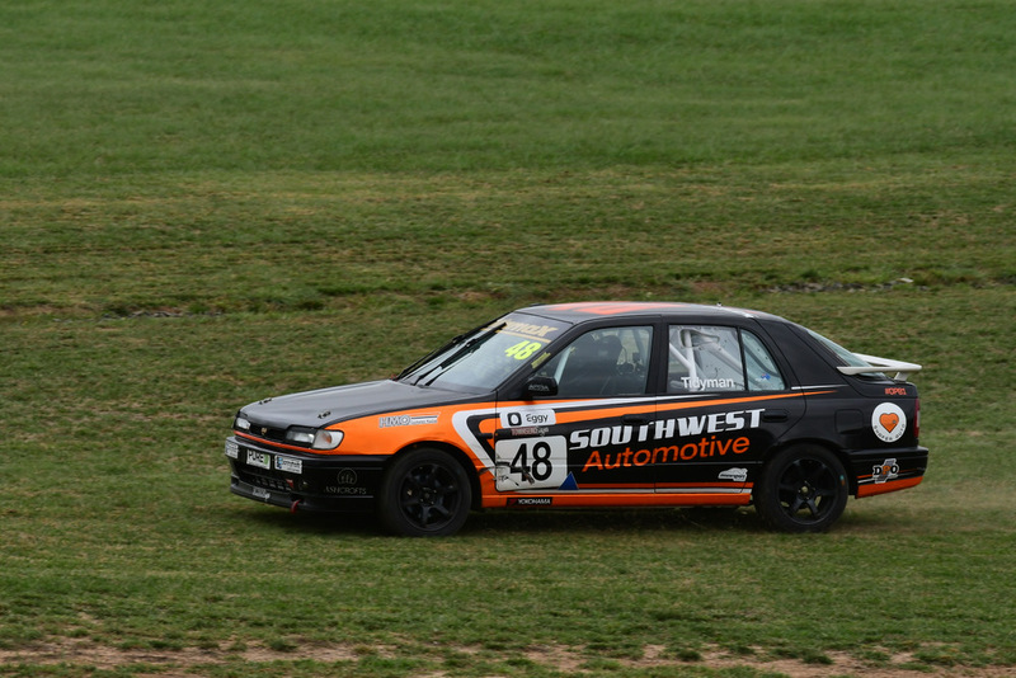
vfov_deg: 2.4
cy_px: 339
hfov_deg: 3.6
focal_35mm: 570
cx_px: 508
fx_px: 16092
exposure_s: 1/640
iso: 500
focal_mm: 380
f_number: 11
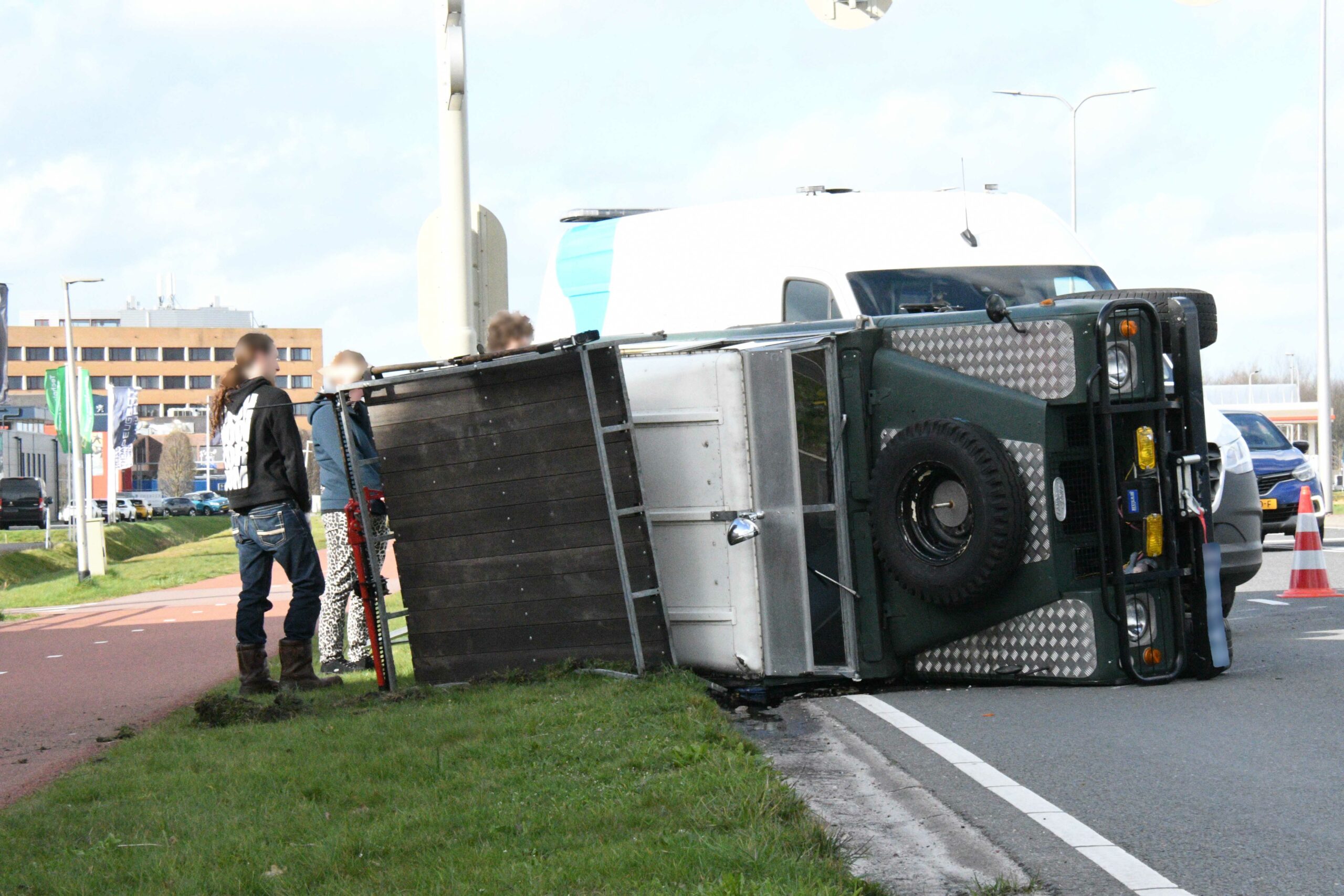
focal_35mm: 108
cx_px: 672
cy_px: 448
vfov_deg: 12.7
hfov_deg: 18.9
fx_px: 4032
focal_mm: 72
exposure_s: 1/800
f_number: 22
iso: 8000
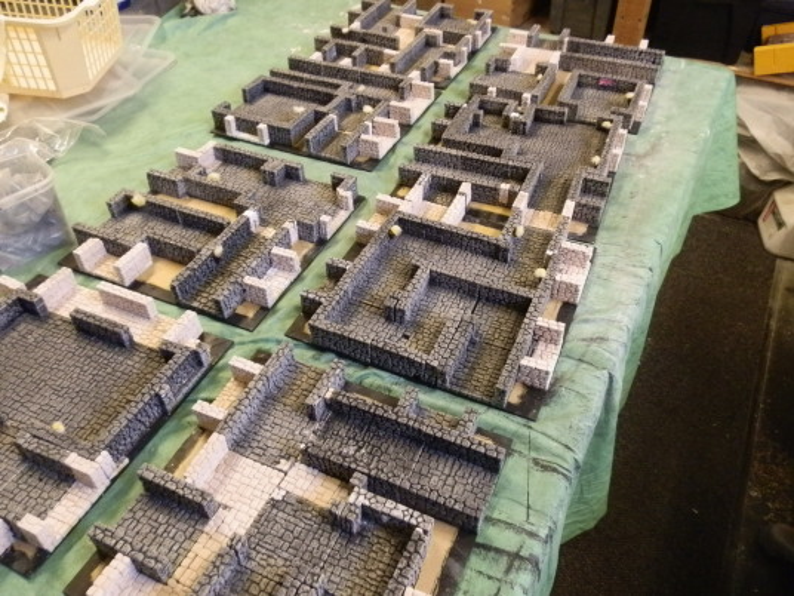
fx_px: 642
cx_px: 397
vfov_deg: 49.7
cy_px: 298
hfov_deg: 63.4
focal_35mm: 28
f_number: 3.1
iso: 400
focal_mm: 5
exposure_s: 1/25
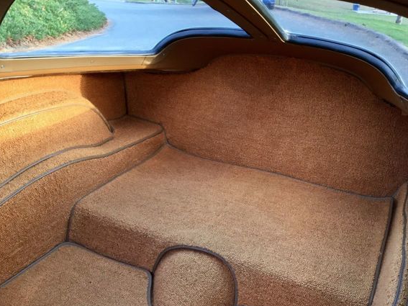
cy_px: 172
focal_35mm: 35
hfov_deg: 52.6
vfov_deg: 40.6
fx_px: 412
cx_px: 224
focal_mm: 3.3
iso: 25
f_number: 2.4
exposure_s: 1/40
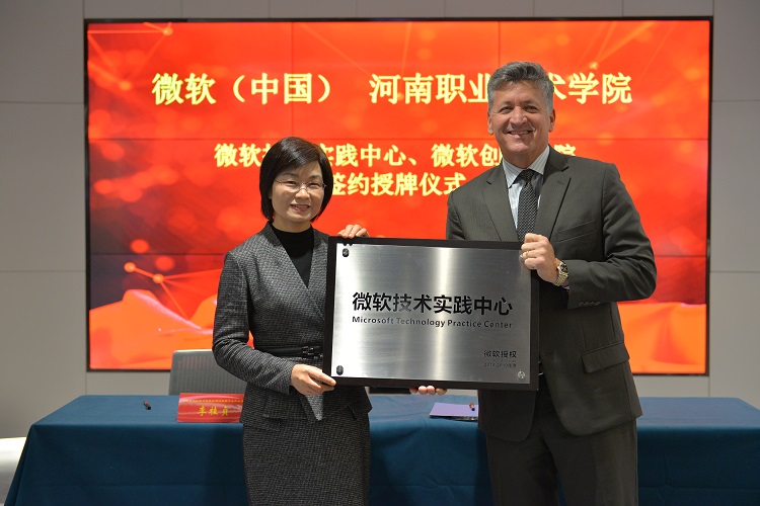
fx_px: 1182
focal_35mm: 56
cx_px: 380
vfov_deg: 24.2
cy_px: 253
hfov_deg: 35.6
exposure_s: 1/100
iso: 800
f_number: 3.5
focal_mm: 56
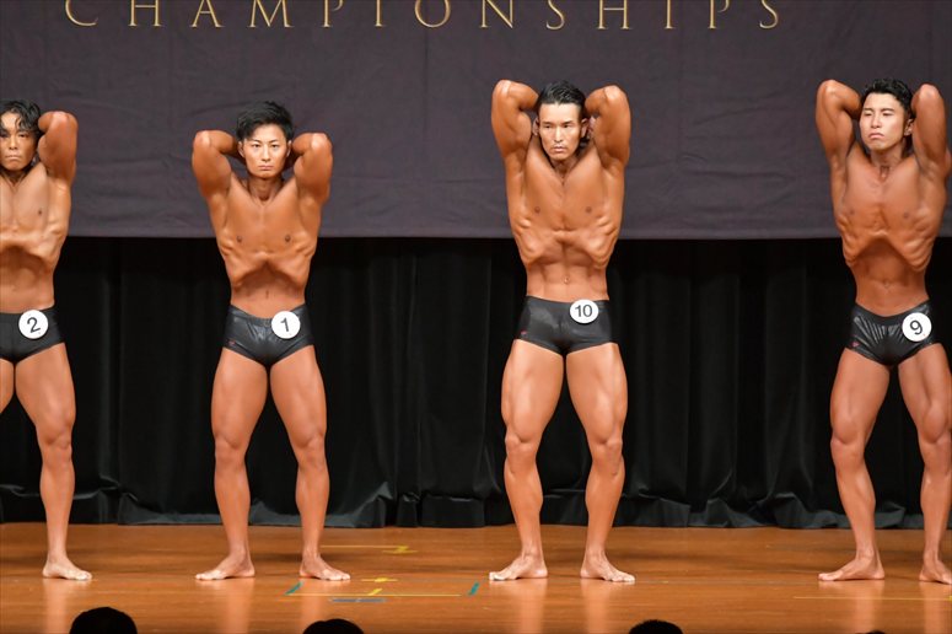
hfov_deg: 8.1
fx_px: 6740
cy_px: 317
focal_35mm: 255
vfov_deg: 5.4
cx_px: 476
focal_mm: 170
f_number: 5.6
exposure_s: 1/400
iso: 6400
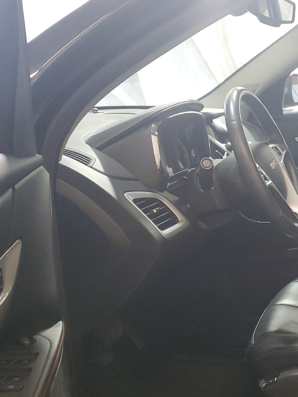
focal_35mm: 46
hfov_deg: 28.8
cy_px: 247
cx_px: 320
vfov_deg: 41.0
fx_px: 528
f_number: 1.5
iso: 226
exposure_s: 1/60.2
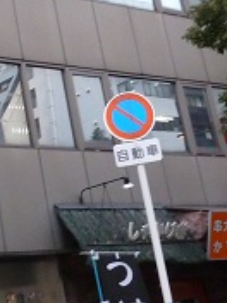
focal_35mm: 91
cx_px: -98
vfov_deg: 21.0
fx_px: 796
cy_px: 17
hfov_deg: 15.2
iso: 320
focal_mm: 4.1
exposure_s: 1/60
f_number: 3.3
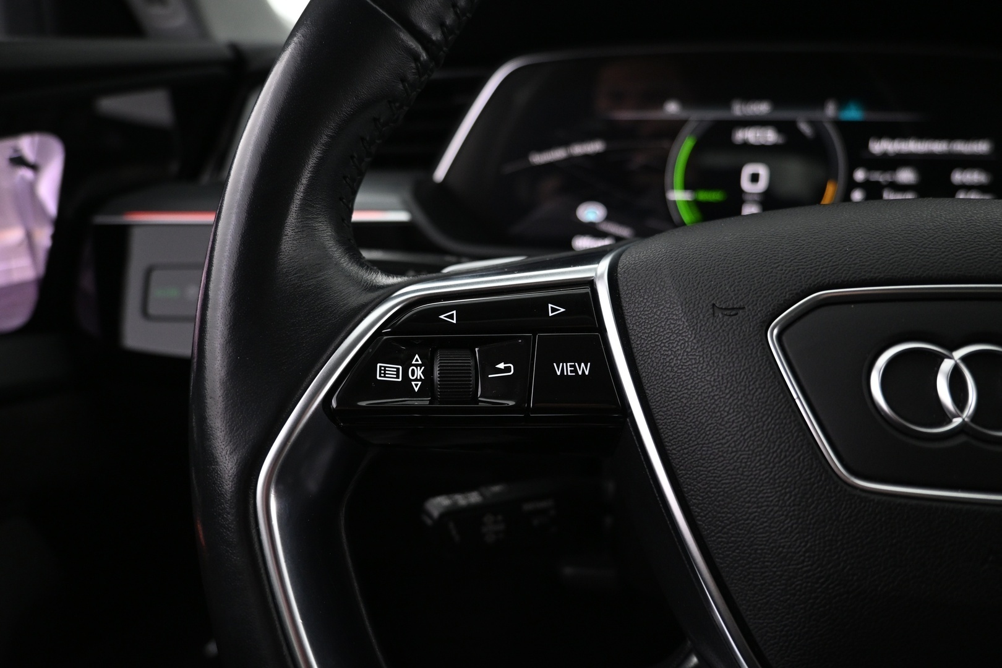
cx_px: 501
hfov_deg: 73.7
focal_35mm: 24
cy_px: 334
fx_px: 668
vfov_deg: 53.1
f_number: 3.5
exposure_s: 1/25
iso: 1100
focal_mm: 16
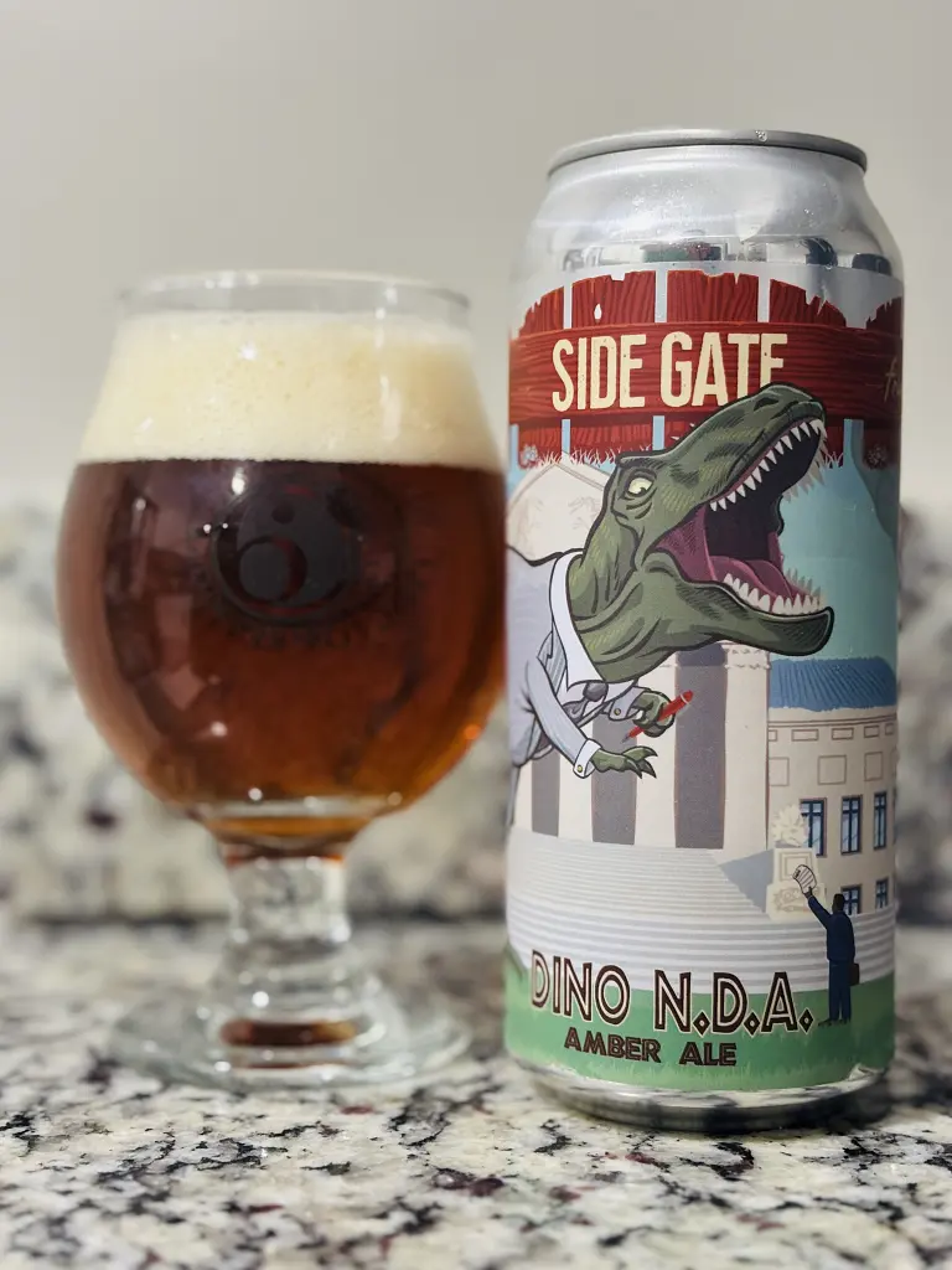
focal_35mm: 52
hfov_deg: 28.0
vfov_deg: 36.8
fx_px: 1907
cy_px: 635
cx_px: 476
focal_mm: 5.96
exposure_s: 1/40
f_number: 1.6
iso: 200
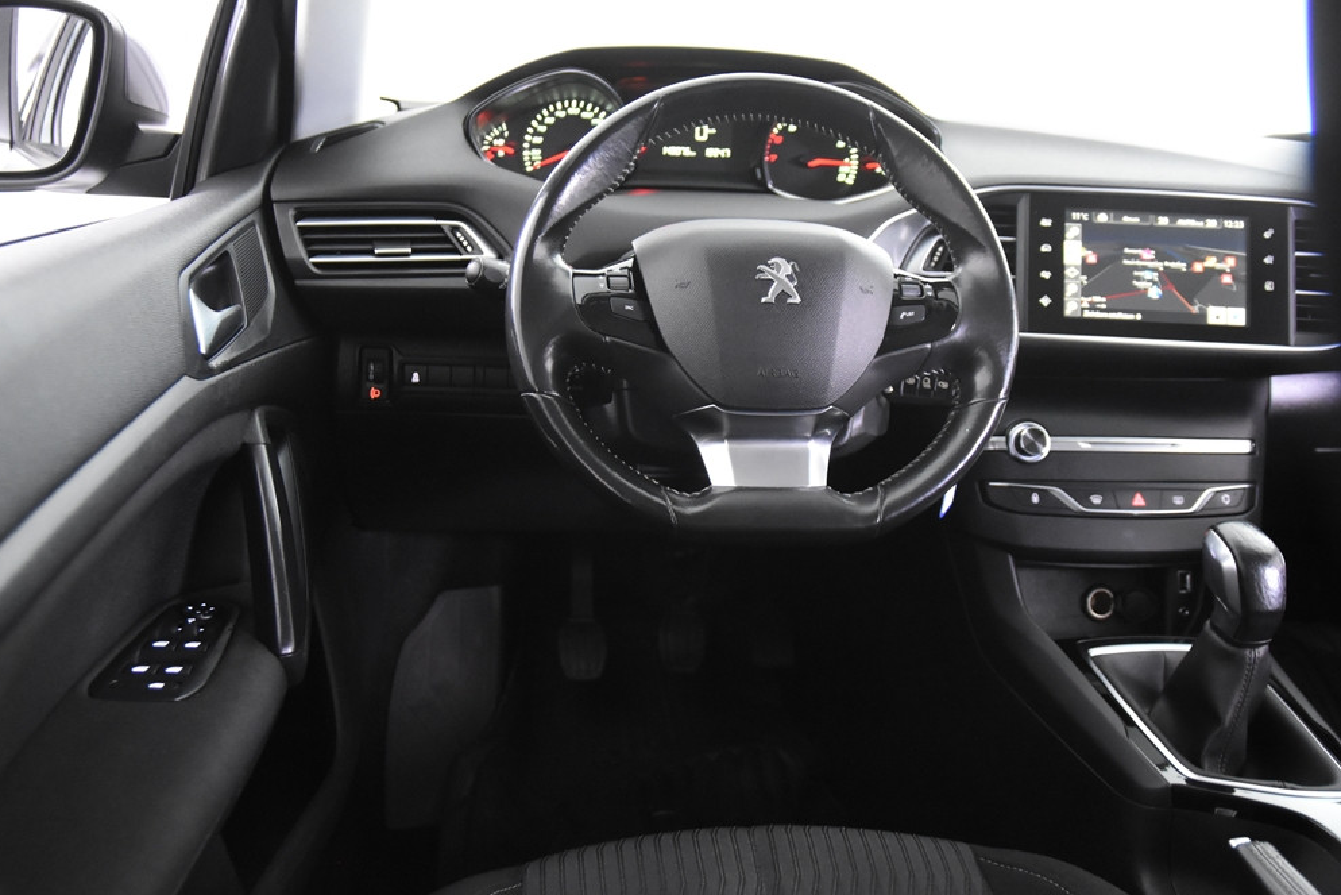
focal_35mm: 34
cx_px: 660
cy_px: 449
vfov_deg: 38.9
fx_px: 1267
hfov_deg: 55.8
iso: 4500
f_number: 3
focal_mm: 22
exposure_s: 1/30
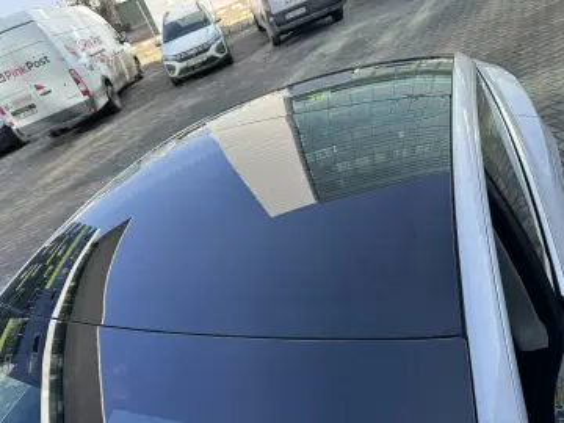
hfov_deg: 71.6
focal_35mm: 24
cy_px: 212
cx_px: 282
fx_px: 391
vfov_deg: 56.8
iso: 80
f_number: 1.78
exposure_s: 1/900
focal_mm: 6.76
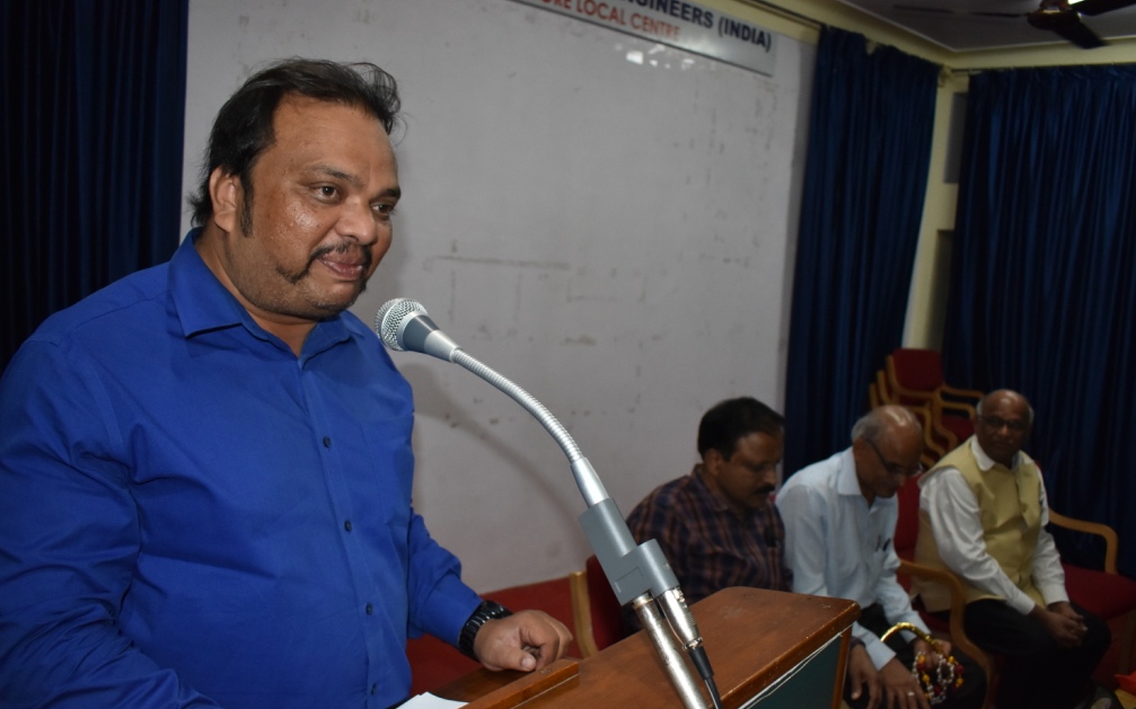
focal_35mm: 28
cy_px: 376
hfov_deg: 66.5
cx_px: 567
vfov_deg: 44.5
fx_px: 867
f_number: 3.5
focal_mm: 18
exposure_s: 1/200
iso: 1000
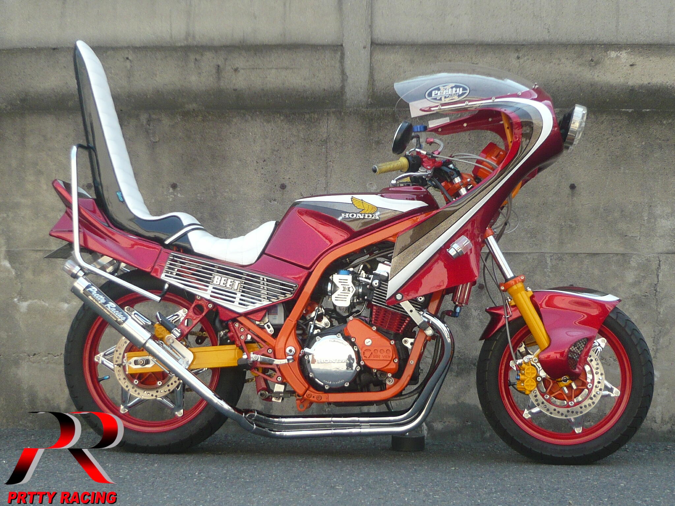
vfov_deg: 24.4
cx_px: 338
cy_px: 253
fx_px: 1170
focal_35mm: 60
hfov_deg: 32.2
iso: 100
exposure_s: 1/200
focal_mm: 6.6
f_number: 3.3
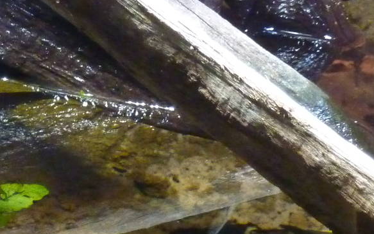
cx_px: -41
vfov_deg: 6.6
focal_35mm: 195
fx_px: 1987
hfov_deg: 10.6
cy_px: 344
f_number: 4.1
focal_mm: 11
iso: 800
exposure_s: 1/60
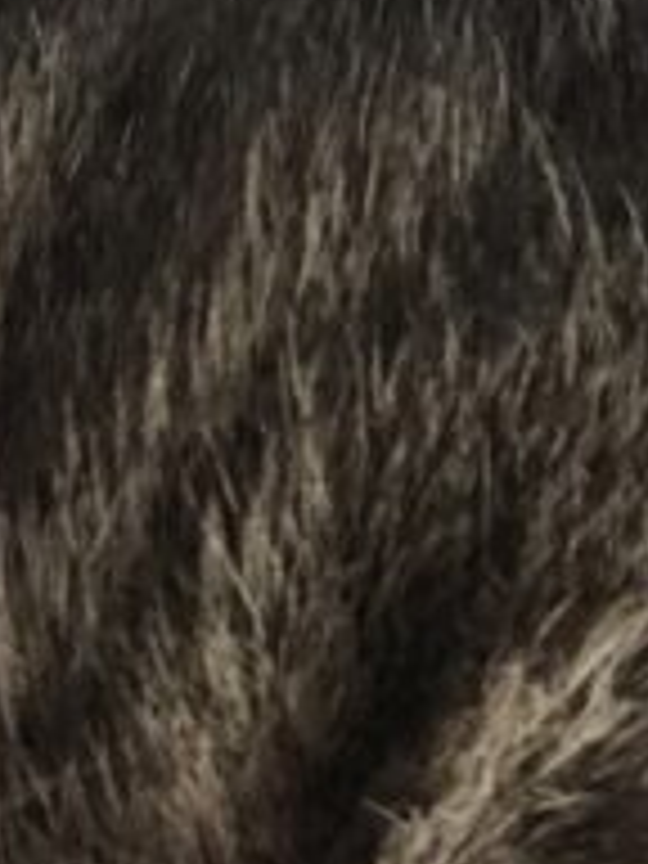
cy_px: 1368
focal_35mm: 155
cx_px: 441
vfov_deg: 12.1
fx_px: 3869
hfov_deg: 9.6
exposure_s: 1/30
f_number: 2.2
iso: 200
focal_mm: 4.15
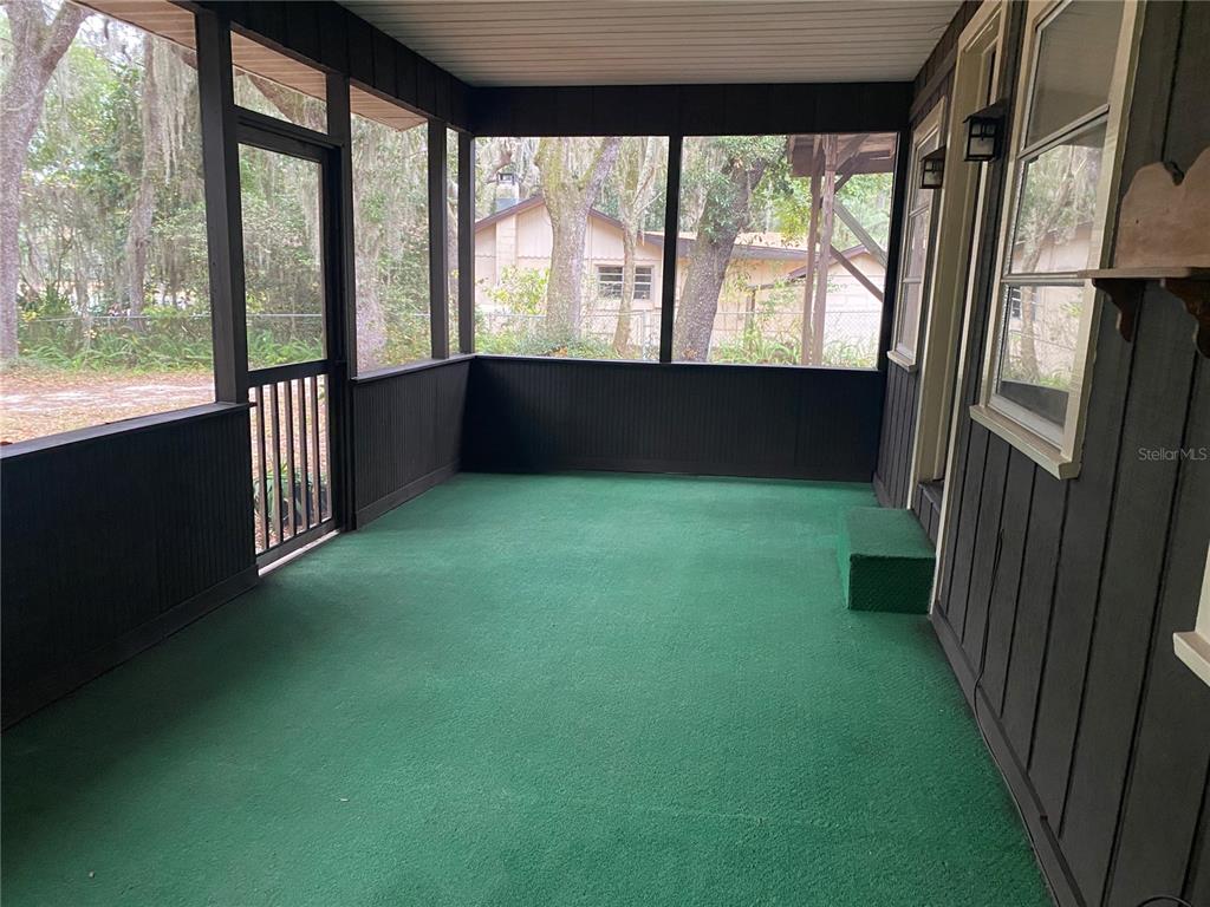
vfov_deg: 53.1
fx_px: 909
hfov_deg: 67.3
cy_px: 454
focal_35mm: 26
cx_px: 605
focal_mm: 4.25
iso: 400
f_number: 1.8
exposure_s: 1/60
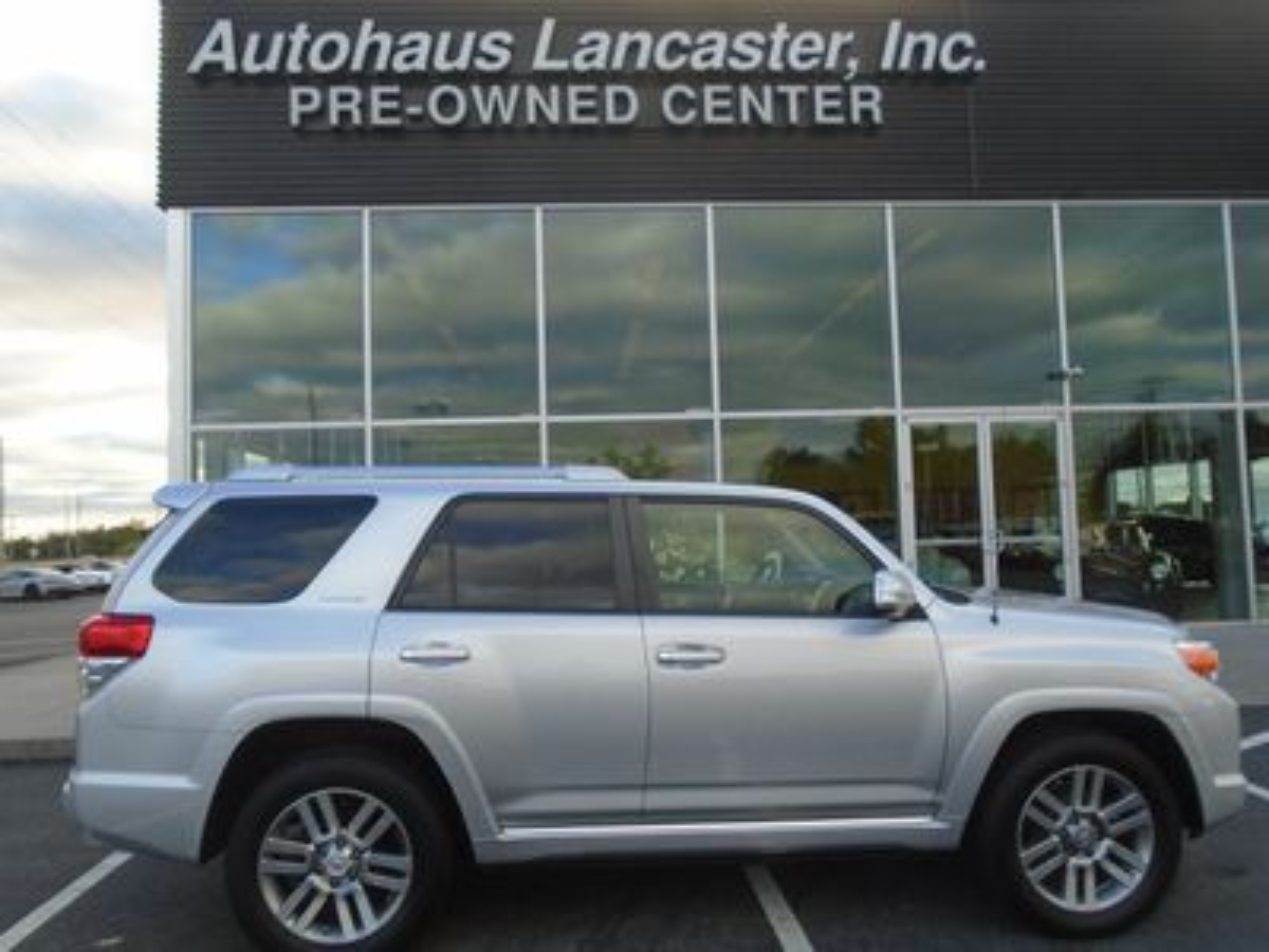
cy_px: 476
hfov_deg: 67.3
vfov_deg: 53.1
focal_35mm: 26
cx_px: 634
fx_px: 953
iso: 100
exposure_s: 1/250
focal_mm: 4.6
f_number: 3.2
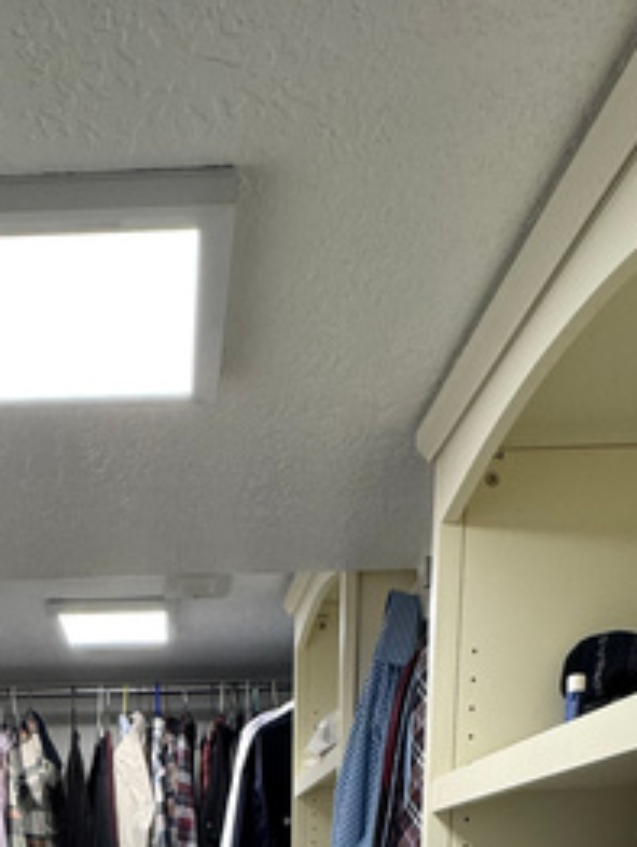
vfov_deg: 32.8
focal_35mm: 41
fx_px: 1004
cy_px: 1125
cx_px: 136
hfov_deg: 34.2
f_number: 2.2
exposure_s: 1/60
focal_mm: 2.22
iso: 160
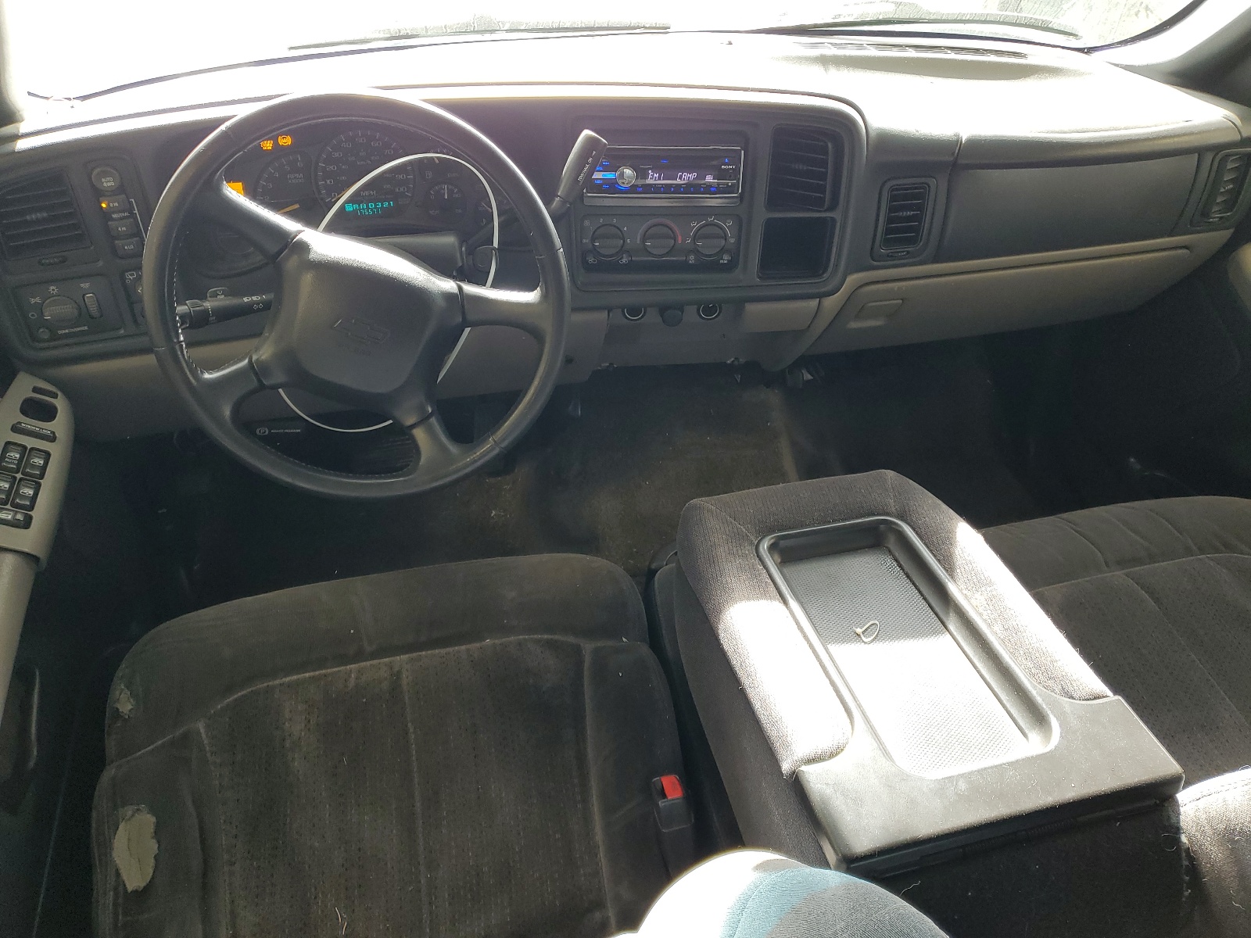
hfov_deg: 67.3
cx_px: 626
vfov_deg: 53.1
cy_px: 469
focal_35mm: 26
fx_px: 940
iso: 56
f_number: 1.5
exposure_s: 1/60.2
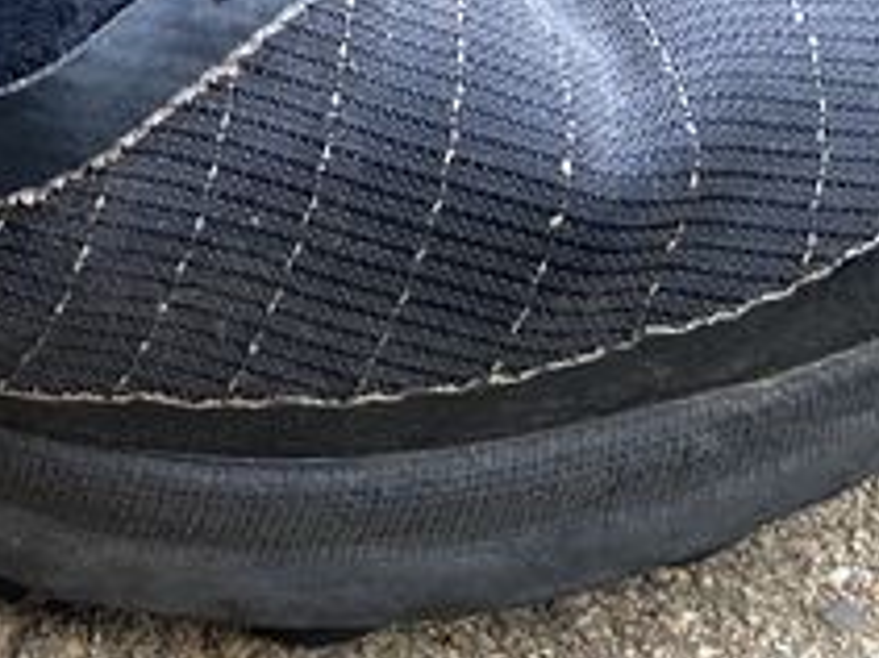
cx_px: -562
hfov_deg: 13.7
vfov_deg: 10.9
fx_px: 3375
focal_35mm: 133
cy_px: -204
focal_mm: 3.99
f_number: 1.8
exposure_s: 1/60
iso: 125
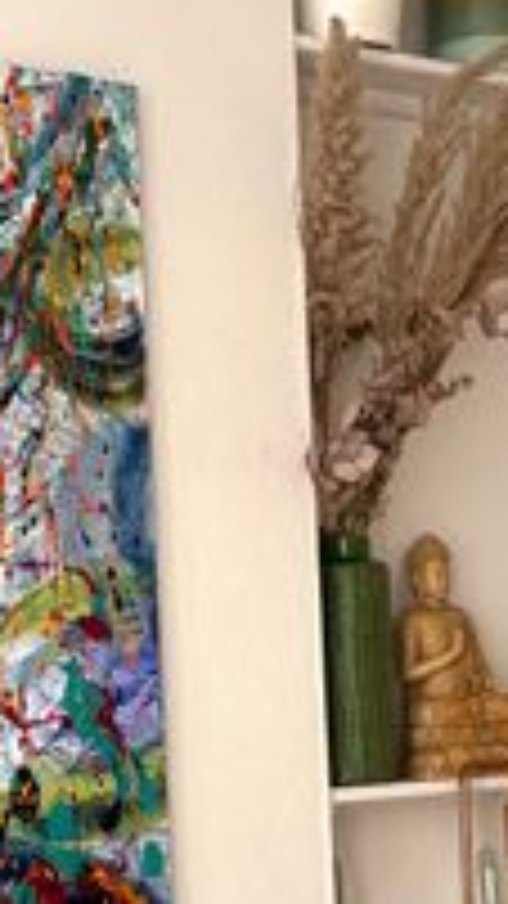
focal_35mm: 113
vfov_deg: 18.8
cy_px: 670
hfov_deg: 10.7
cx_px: 157
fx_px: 2707
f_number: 1.6
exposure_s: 1/60
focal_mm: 5.96
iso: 250
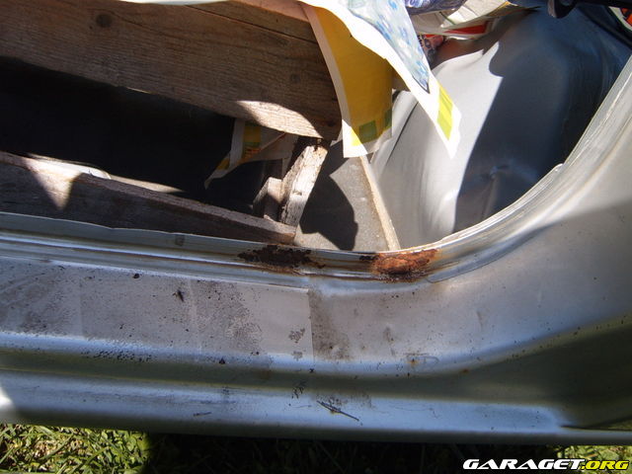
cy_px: 237
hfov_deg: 50.1
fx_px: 676
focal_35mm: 37
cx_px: 316
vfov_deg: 38.7
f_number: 2.9
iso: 63
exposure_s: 1/500
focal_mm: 6.2
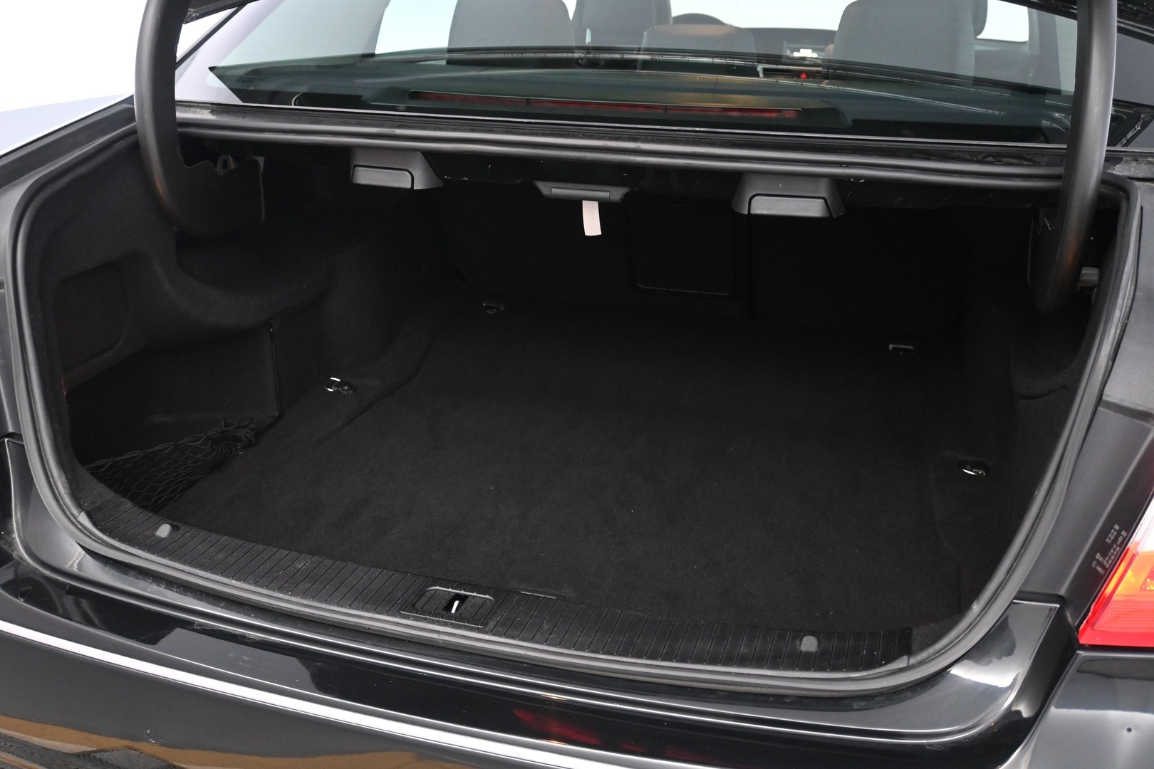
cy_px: 384
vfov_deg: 39.1
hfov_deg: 56.1
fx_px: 1082
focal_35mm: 34
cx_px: 577
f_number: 4
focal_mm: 22.5
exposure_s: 1/40
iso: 2000
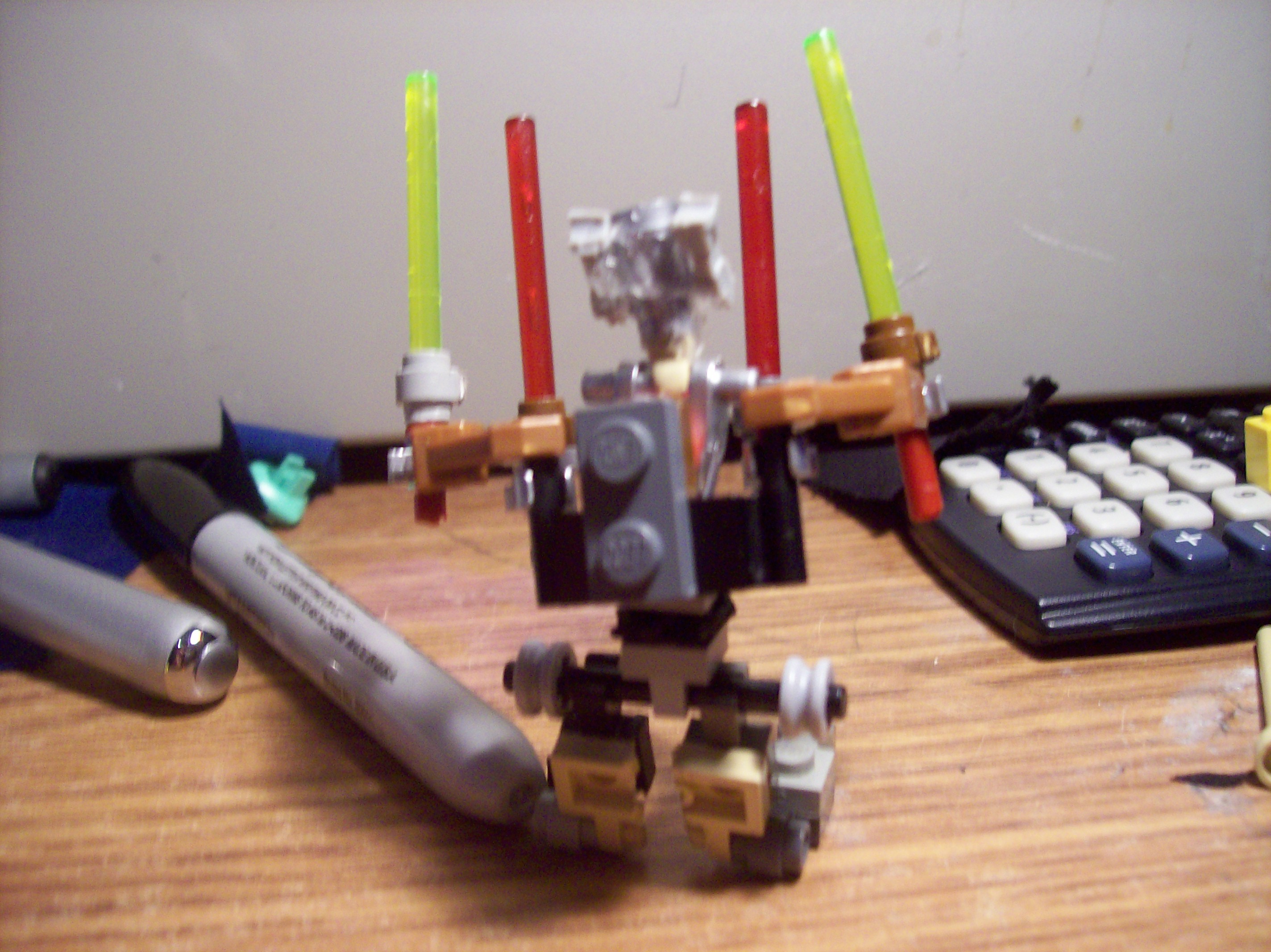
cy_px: 476
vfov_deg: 39.6
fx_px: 1321
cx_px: 636
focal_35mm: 36
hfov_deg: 51.4
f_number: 2.7
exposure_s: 1/32
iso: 137
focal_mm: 6
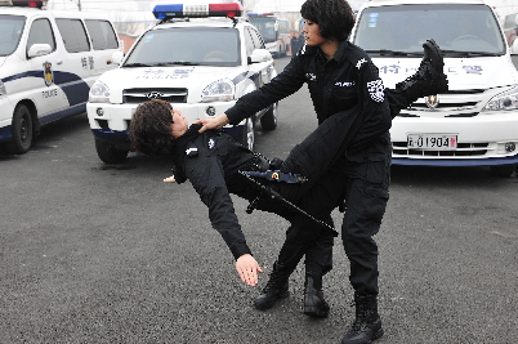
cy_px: 154
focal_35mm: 43
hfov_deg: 45.5
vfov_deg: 31.1
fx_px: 618
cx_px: 271
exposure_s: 1/200
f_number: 5
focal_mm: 36
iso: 180
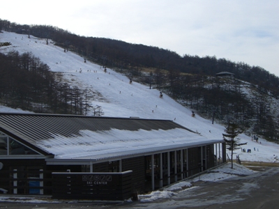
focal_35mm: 66
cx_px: 140
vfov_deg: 22.3
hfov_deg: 29.4
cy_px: 104
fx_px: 532
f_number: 5.8
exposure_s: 1/500
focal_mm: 10.7
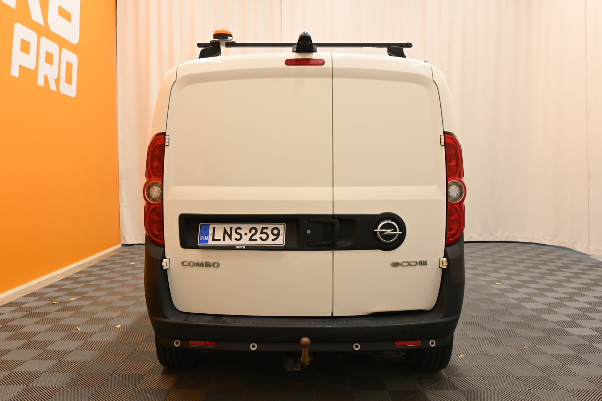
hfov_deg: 59.5
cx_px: 301
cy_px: 200
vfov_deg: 41.7
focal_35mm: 32
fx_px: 527
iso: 640
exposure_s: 1/30
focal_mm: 21
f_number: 5.6
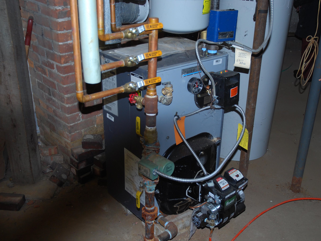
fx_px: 376
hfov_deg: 46.2
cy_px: 120
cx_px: 172
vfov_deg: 35.5
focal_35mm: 41
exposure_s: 1/60
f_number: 3.8
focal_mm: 25
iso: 200
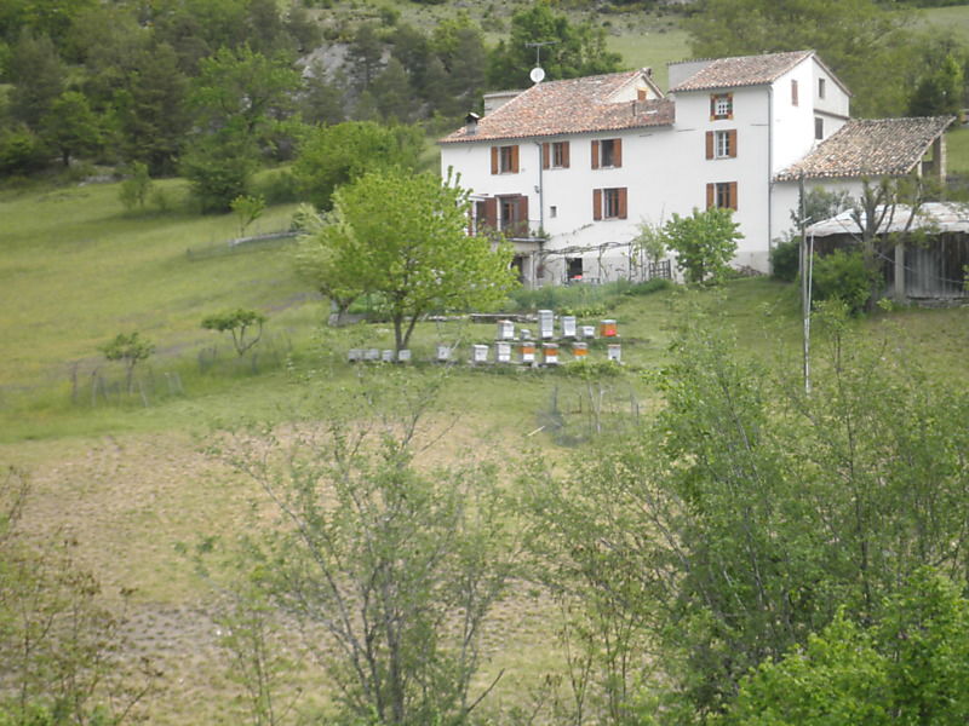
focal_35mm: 60
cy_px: 363
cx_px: 484
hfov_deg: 32.2
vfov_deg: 24.4
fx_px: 1680
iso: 64
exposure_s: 1/200
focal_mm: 10.7
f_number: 3.9
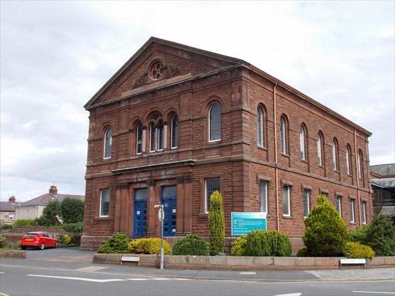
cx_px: 198
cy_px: 148
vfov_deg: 36.8
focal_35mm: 39
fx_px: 445
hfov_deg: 47.9
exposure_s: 1/500
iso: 80
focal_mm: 6.9
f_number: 3.9
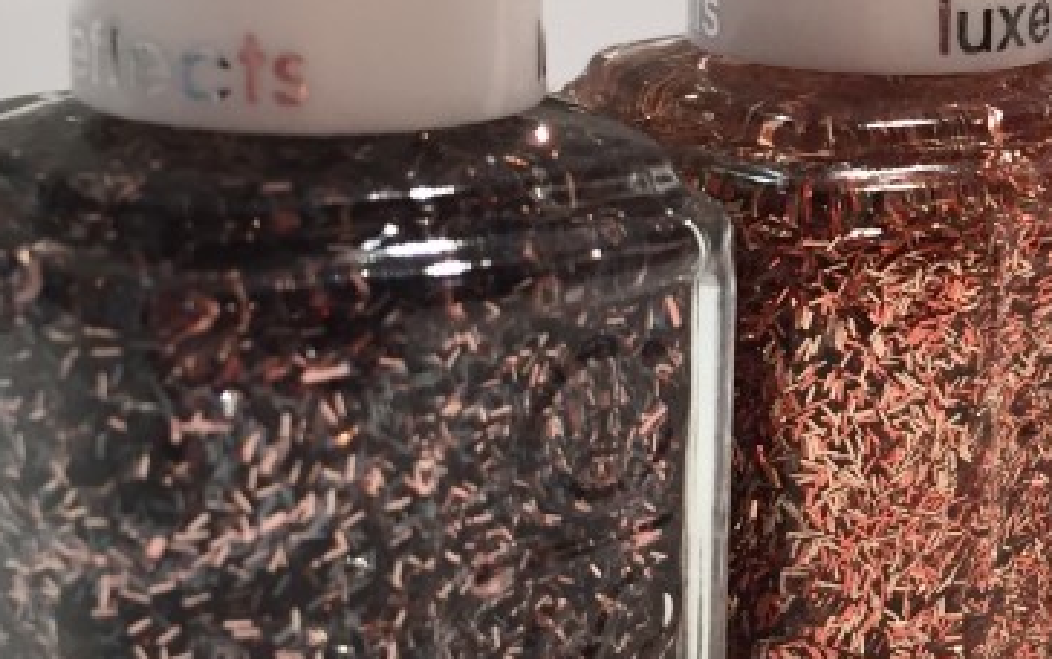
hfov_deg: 24.2
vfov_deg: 16.1
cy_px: 228
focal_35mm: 81
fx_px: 2324
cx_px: 1095
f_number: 2.2
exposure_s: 1/30
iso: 40
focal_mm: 4.15
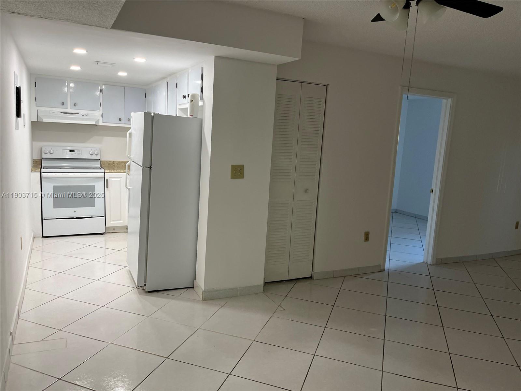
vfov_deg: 53.1
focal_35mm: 26
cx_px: 260
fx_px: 391
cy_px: 196
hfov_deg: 67.3
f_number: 1.6
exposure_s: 1/120
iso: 125
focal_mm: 5.1
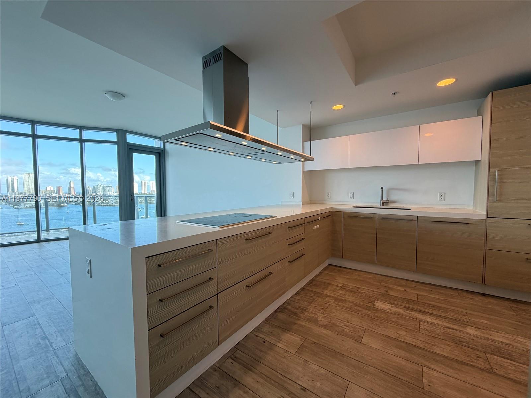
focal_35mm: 14
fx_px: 215
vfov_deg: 85.7
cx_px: 266
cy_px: 199
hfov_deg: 102.1
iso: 200
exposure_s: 1/120
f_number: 2.2
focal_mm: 2.22
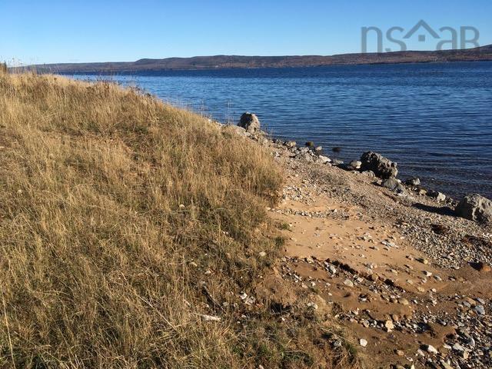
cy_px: 184
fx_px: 412
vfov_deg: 48.2
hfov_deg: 61.7
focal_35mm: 29
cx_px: 246
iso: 25
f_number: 2.2
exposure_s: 1/1709
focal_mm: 4.15
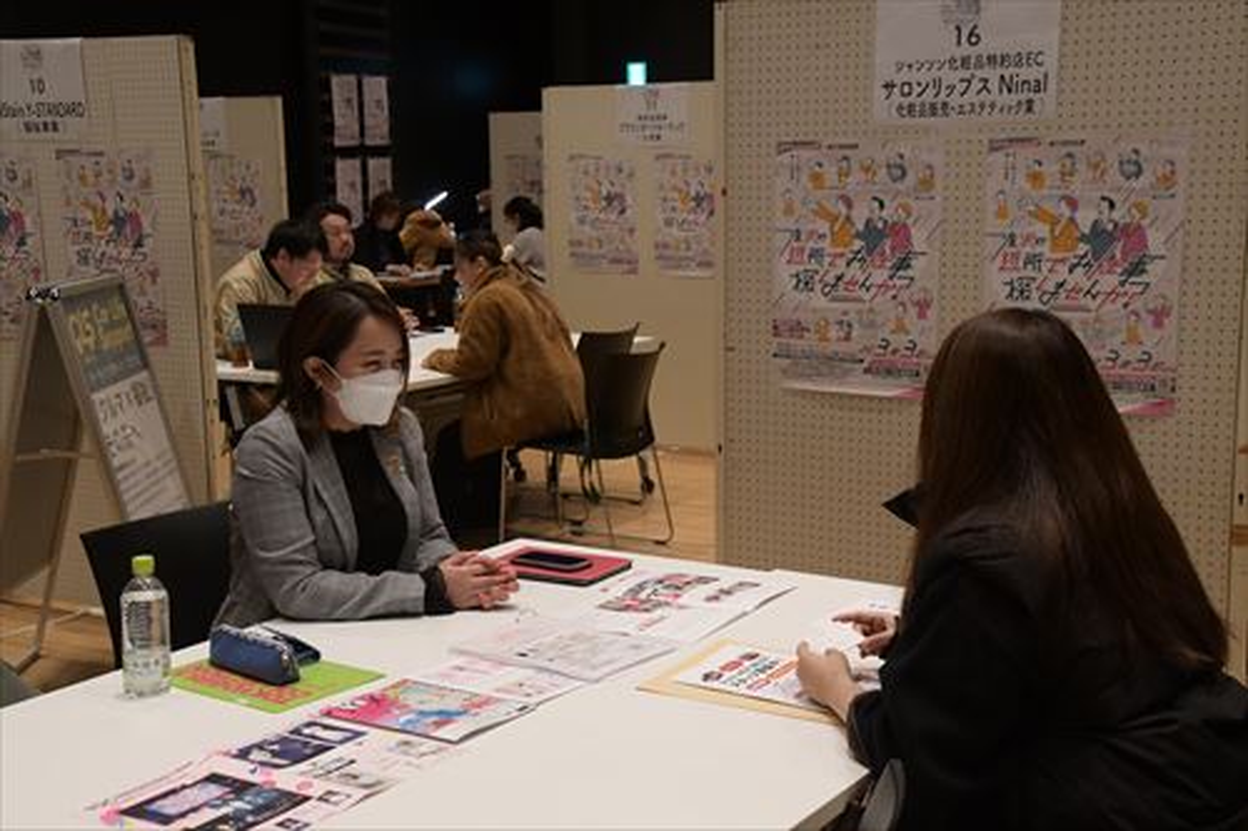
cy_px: 416
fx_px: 1663
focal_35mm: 48
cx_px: 624
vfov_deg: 28.1
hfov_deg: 41.1
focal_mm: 32
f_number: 7.1
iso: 3200
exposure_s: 1/200
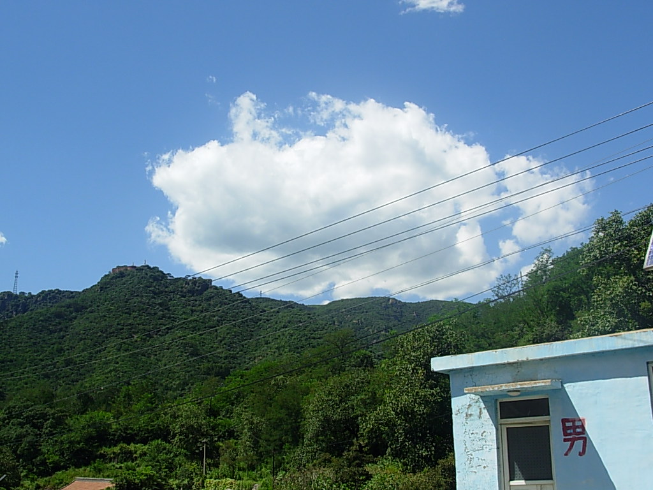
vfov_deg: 37.7
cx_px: 326
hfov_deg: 49.0
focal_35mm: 38
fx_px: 717
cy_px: 245
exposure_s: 1/470
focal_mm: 6.3
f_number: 4.9
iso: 50
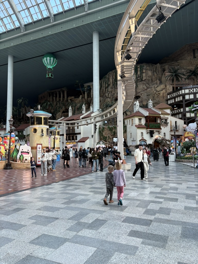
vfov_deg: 67.3
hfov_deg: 53.1
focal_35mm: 26
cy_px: 132
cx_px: 99
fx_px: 198
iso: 50
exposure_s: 1/120
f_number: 1.6
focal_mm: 5.96
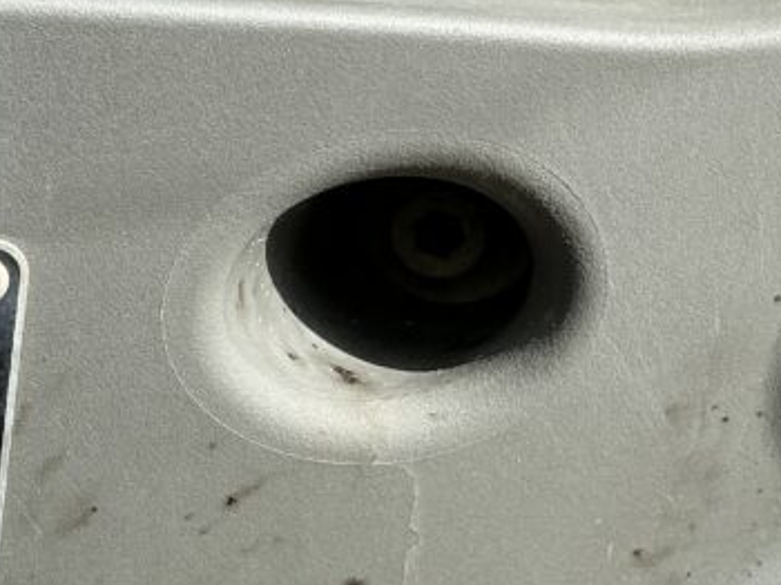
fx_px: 1849
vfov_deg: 17.9
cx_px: -348
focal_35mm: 82
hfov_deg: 20.8
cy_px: 426
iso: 25
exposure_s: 1/599
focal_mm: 3
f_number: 1.8
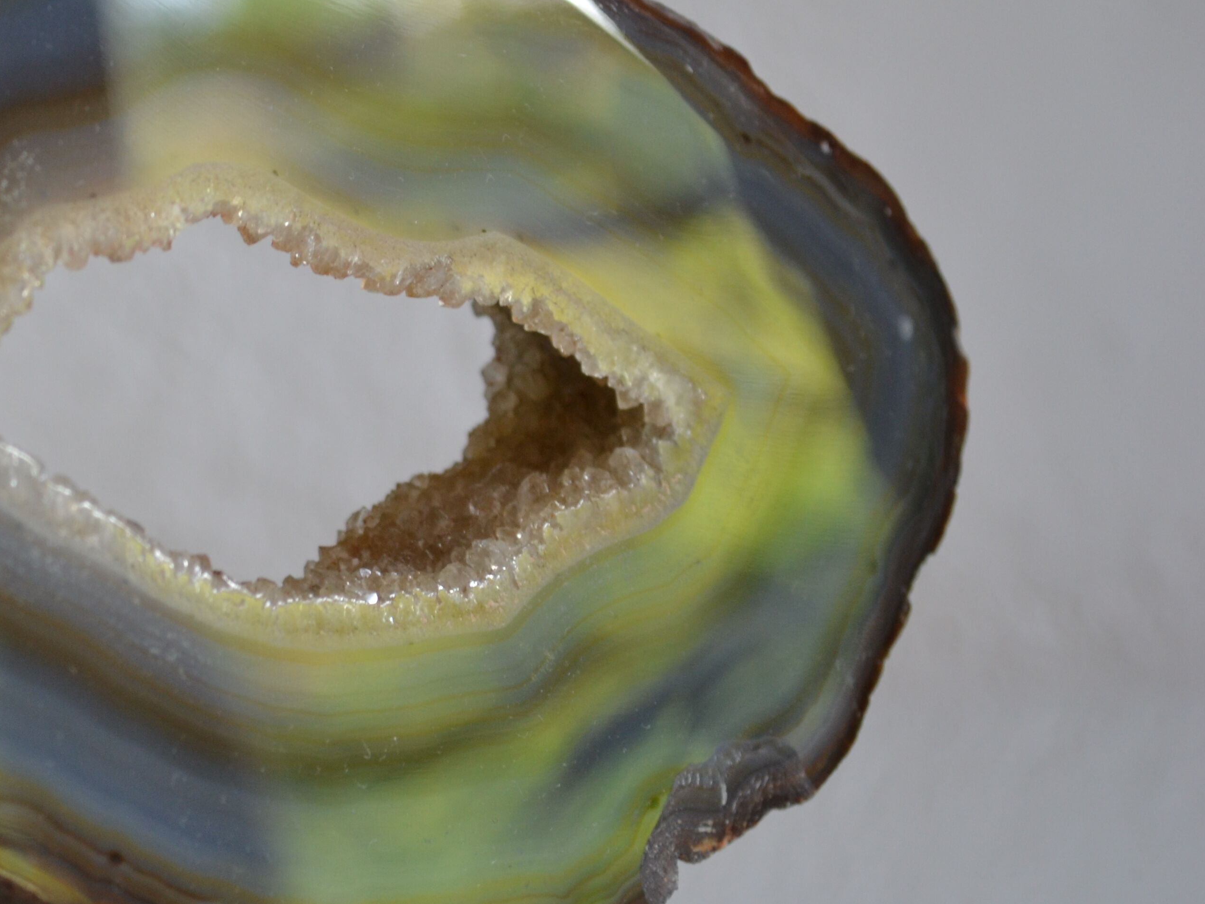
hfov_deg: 16.1
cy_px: 387
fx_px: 4212
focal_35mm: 121
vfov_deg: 12.2
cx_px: 121
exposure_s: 1/60
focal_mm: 46
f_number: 5.3
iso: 400
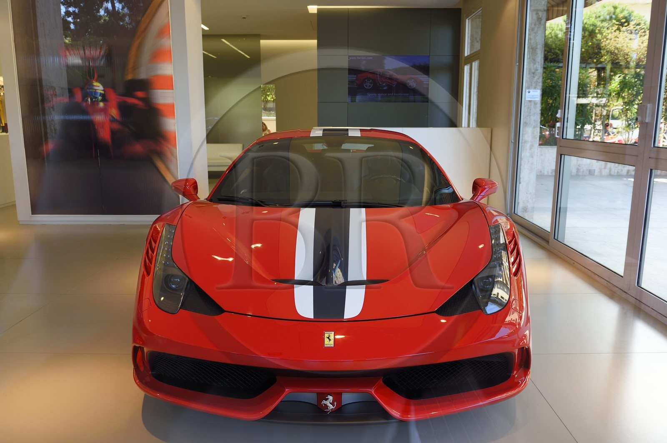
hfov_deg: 65.5
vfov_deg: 46.3
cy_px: 222
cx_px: 334
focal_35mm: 28
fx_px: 518
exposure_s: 1/50
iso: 200
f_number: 5.6
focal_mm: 28
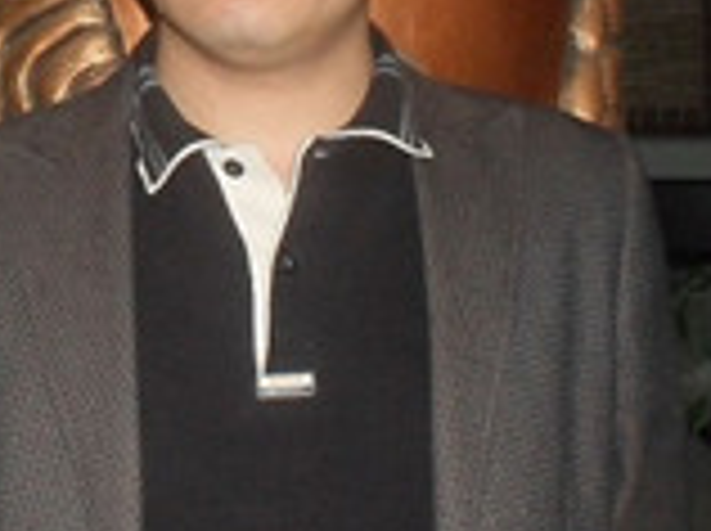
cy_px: 117
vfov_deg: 18.2
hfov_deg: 24.3
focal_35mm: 80
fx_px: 1641
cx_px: 202
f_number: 8.4
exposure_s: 1/45
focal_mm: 6.3
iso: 400
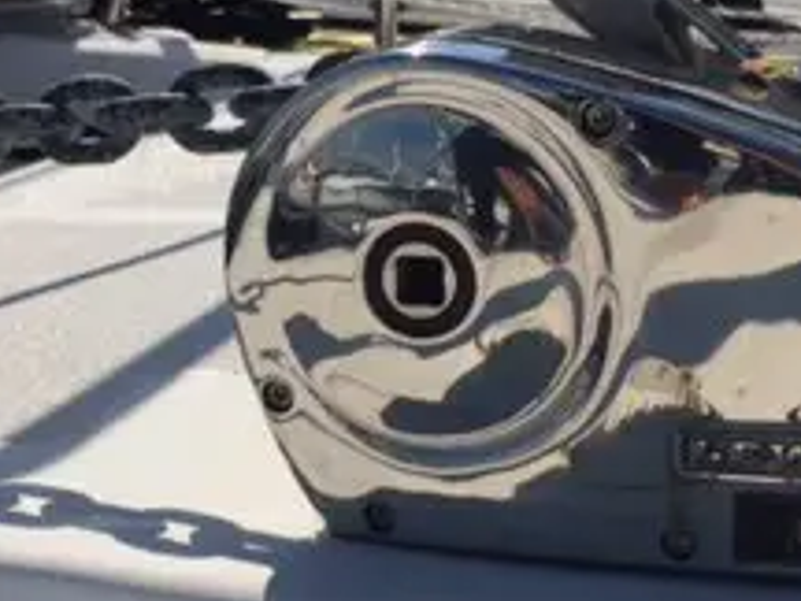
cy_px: 404
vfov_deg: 17.1
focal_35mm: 86
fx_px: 1990
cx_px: 412
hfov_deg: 22.8
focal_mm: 4.15
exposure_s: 1/5128
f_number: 2.2
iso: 32
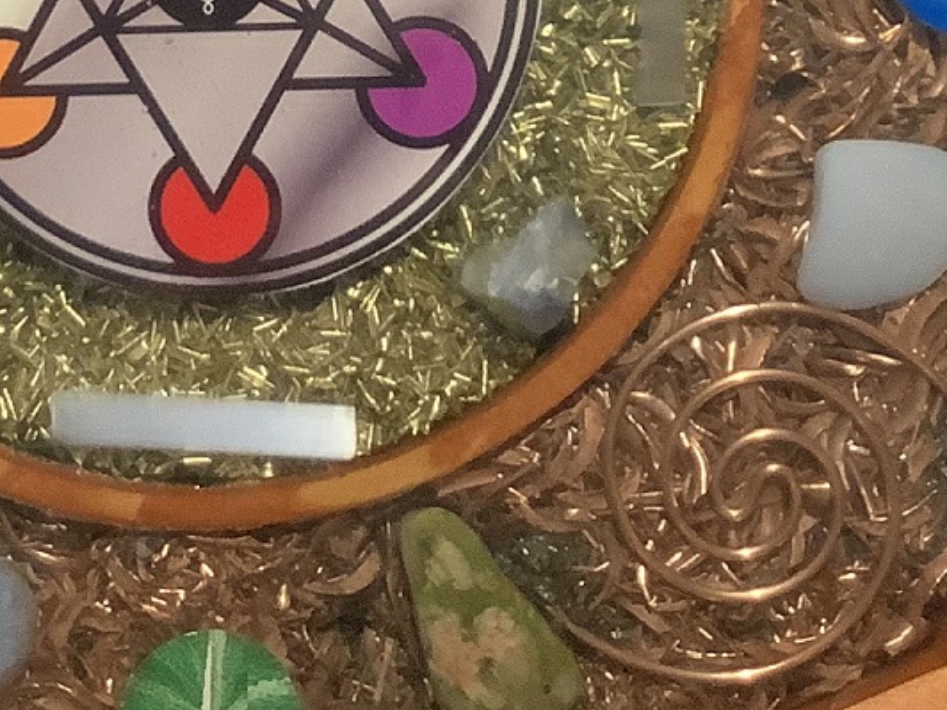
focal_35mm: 107
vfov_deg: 13.6
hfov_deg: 18.3
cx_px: 231
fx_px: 2927
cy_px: -60
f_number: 2.4
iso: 400
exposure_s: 1/30
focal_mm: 3.3
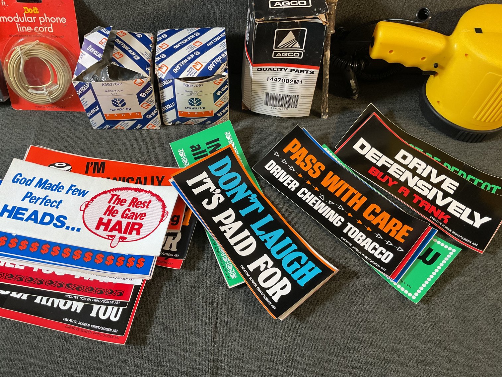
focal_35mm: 29
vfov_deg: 48.2
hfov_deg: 61.7
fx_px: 421
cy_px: 188
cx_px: 251
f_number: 1.8
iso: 125
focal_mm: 3
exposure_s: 1/60
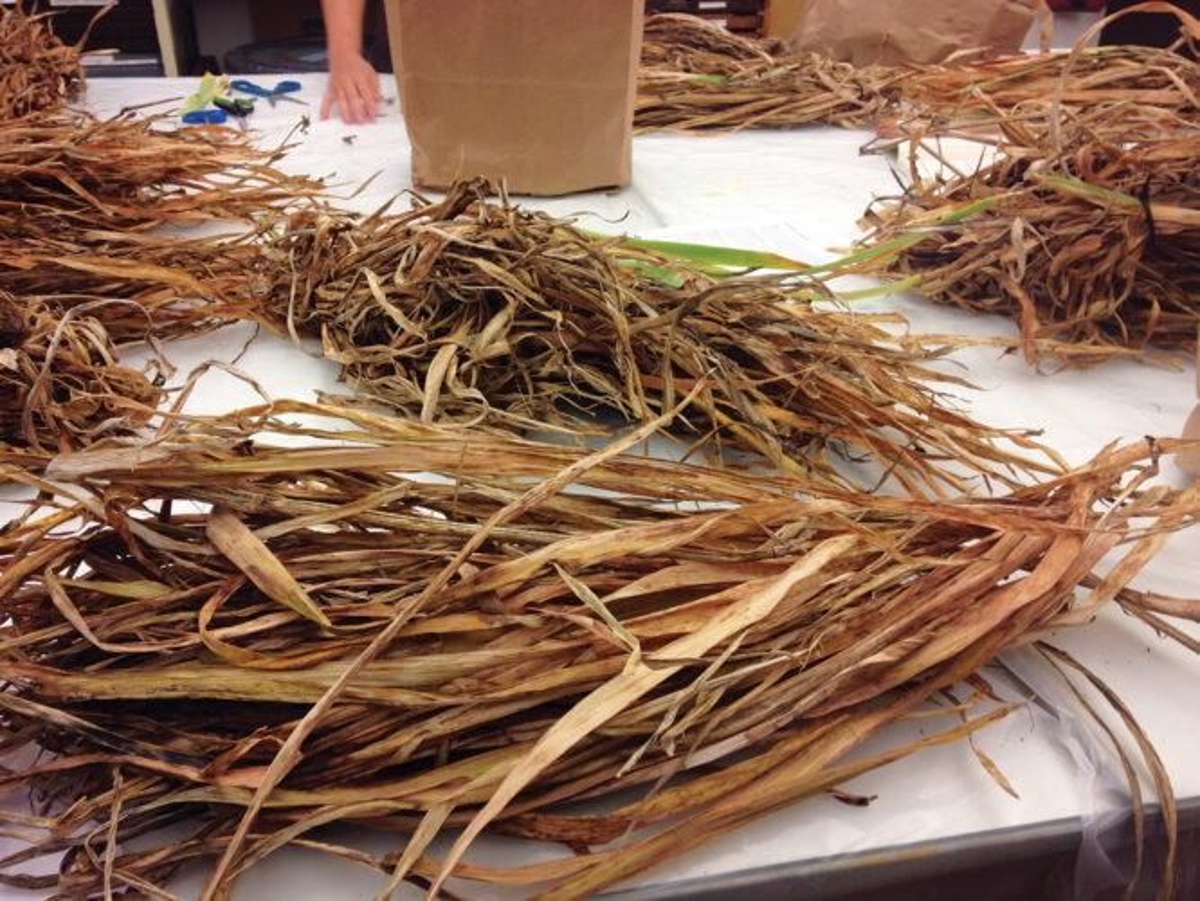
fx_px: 1144
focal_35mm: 33
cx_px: 600
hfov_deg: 55.3
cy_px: 450
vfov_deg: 43.0
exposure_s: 1/30
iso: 50
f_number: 2.4
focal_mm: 4.12
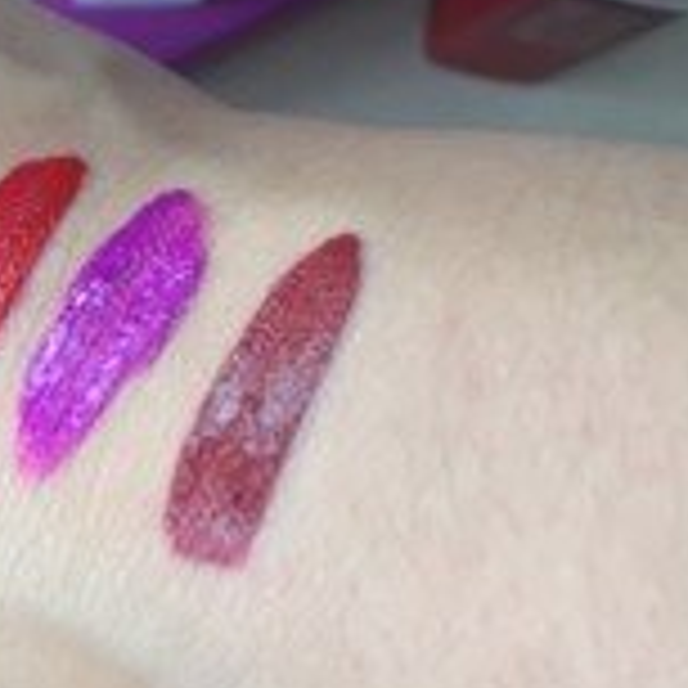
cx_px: 200
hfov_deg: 20.5
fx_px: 1889
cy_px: -171
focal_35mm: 84
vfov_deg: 19.3
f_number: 2.2
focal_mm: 4.15
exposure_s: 1/33
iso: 64
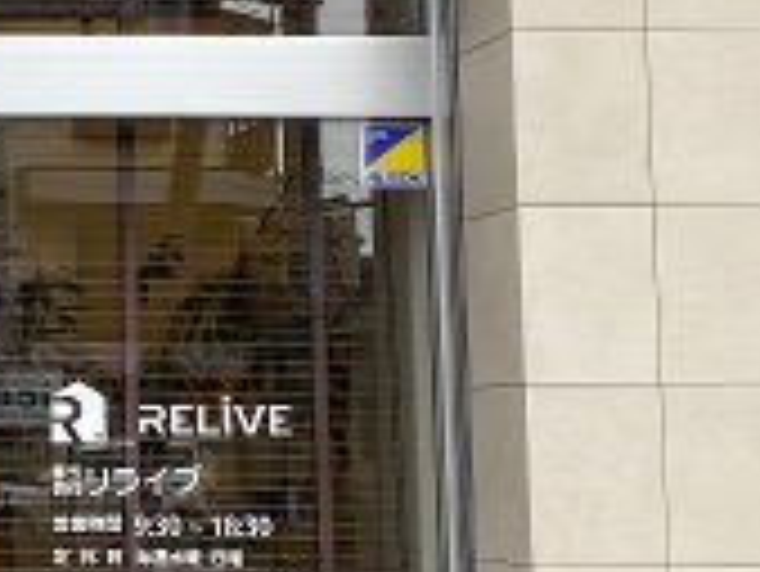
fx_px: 2702
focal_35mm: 123
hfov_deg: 14.9
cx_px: -355
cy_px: 135
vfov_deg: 12.0
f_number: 1.8
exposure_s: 1/213
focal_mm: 4.25
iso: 32
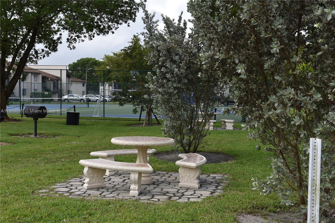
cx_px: 168
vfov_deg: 27.0
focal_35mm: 50
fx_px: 465
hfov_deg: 39.6
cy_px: 112
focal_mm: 50
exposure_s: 1/250
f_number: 8
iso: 200
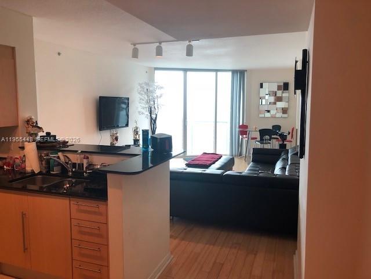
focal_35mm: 28
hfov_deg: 63.4
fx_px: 300
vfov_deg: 49.7
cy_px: 140
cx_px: 186
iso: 25
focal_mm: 4
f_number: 1.8
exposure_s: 1/40
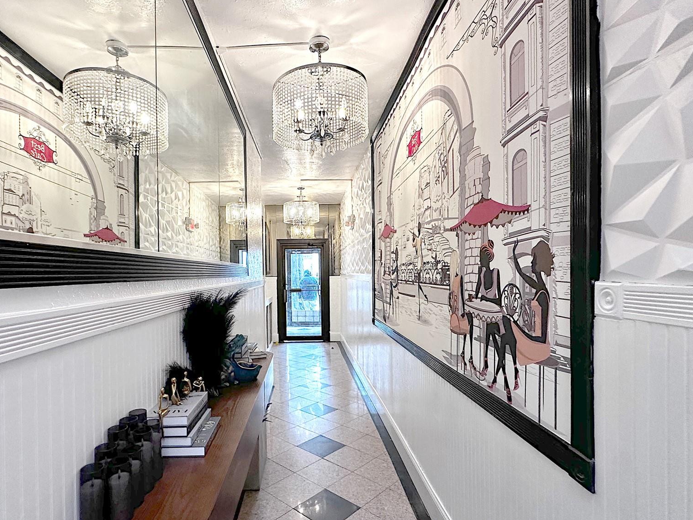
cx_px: 299
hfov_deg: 84.2
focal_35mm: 19
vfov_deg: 68.6
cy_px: 275
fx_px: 380
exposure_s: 1/60
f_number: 2.2
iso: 200
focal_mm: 2.22
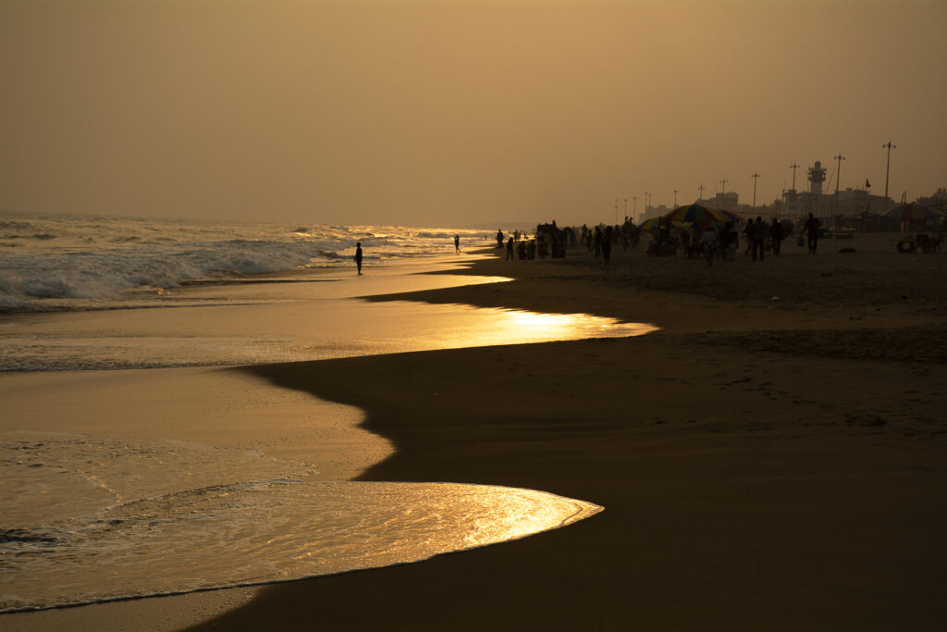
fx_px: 2604
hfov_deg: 20.6
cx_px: 474
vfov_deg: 13.8
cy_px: 316
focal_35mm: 99
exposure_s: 1/500
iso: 200
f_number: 9.5
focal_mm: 66
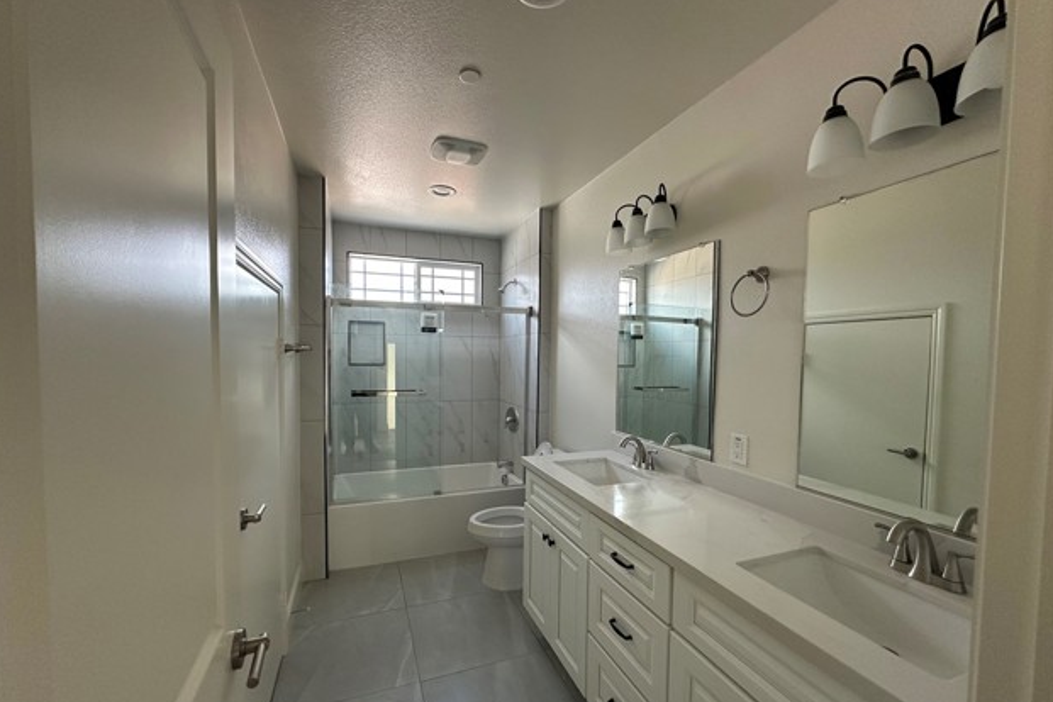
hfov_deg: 100.4
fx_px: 439
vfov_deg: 77.2
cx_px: 519
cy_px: 375
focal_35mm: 15
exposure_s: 1/99
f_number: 2.2
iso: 160
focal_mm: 2.22
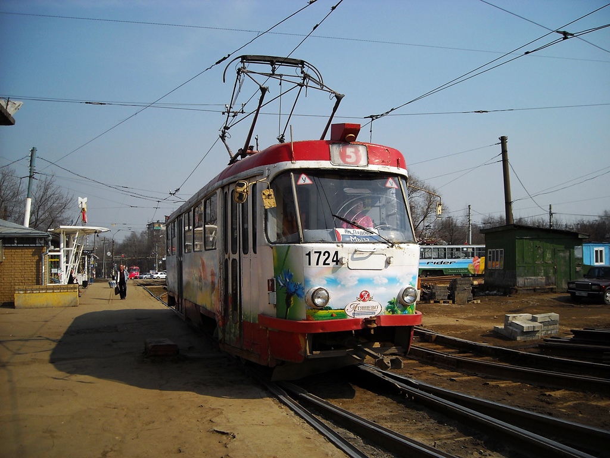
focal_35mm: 35
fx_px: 617
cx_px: 305
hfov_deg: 52.6
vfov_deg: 40.7
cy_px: 229
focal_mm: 5.7
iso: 64
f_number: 5.6
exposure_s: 1/438
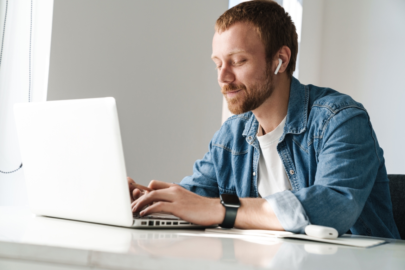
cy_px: 135
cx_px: 202
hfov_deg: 33.4
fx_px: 675
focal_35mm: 60
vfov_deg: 22.6
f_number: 4.5
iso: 400
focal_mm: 60
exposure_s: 1/200
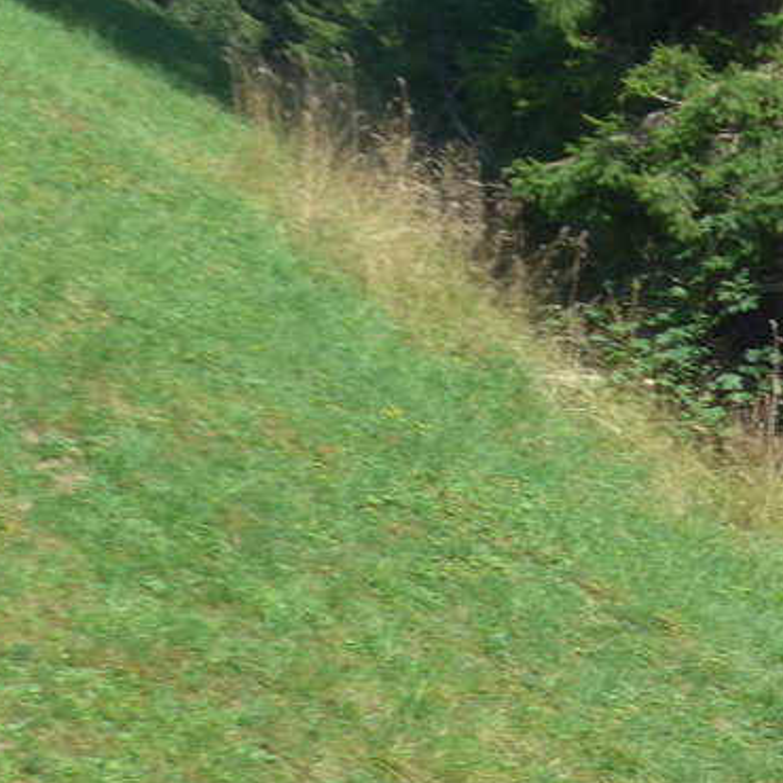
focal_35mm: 278
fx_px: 7114
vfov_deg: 6.3
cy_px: 796
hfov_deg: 6.2
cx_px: 1172
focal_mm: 19.2
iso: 100
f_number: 4.7
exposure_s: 1/320
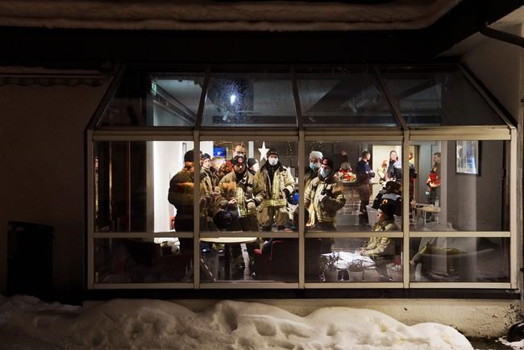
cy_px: 175
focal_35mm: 39
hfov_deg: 49.5
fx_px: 568
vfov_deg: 34.2
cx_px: 262
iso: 5000
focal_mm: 39
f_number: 3.2
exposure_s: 1/125
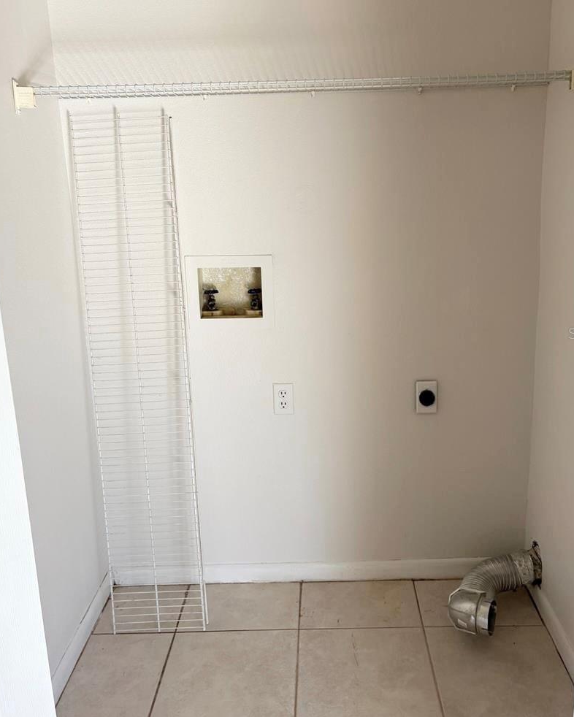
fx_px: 658
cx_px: 309
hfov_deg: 47.1
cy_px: 333
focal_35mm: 31
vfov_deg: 57.1
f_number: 1.6
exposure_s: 1/346
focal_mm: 5.96
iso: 50
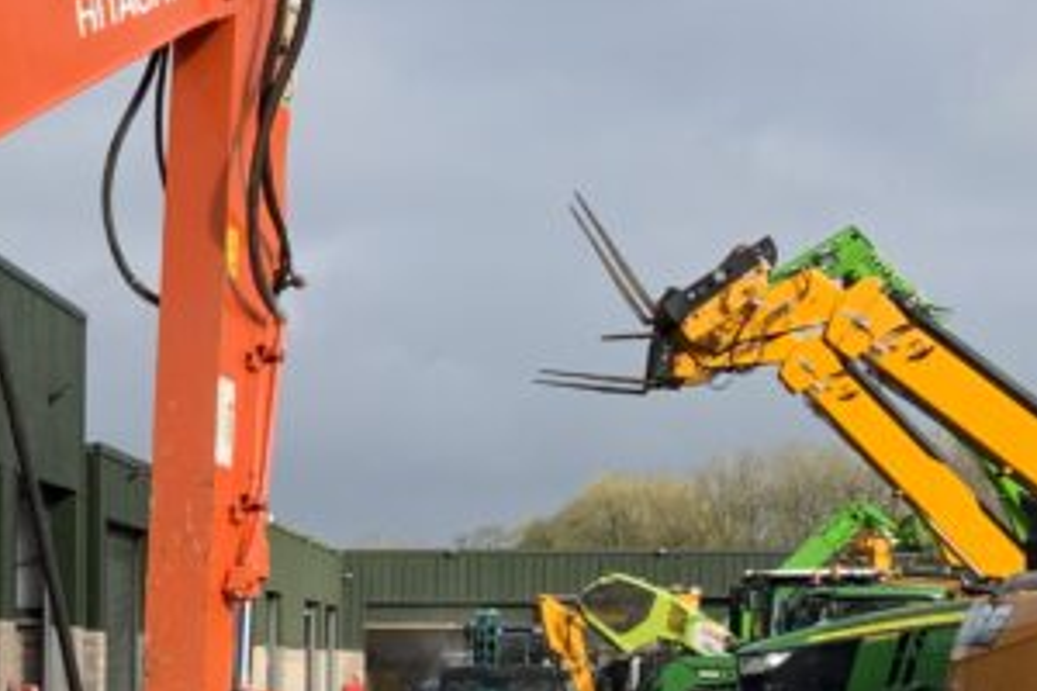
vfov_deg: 13.1
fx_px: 2967
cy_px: 705
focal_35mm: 103
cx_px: -228
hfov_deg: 18.7
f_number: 1.8
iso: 16
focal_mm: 3
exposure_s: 1/1076
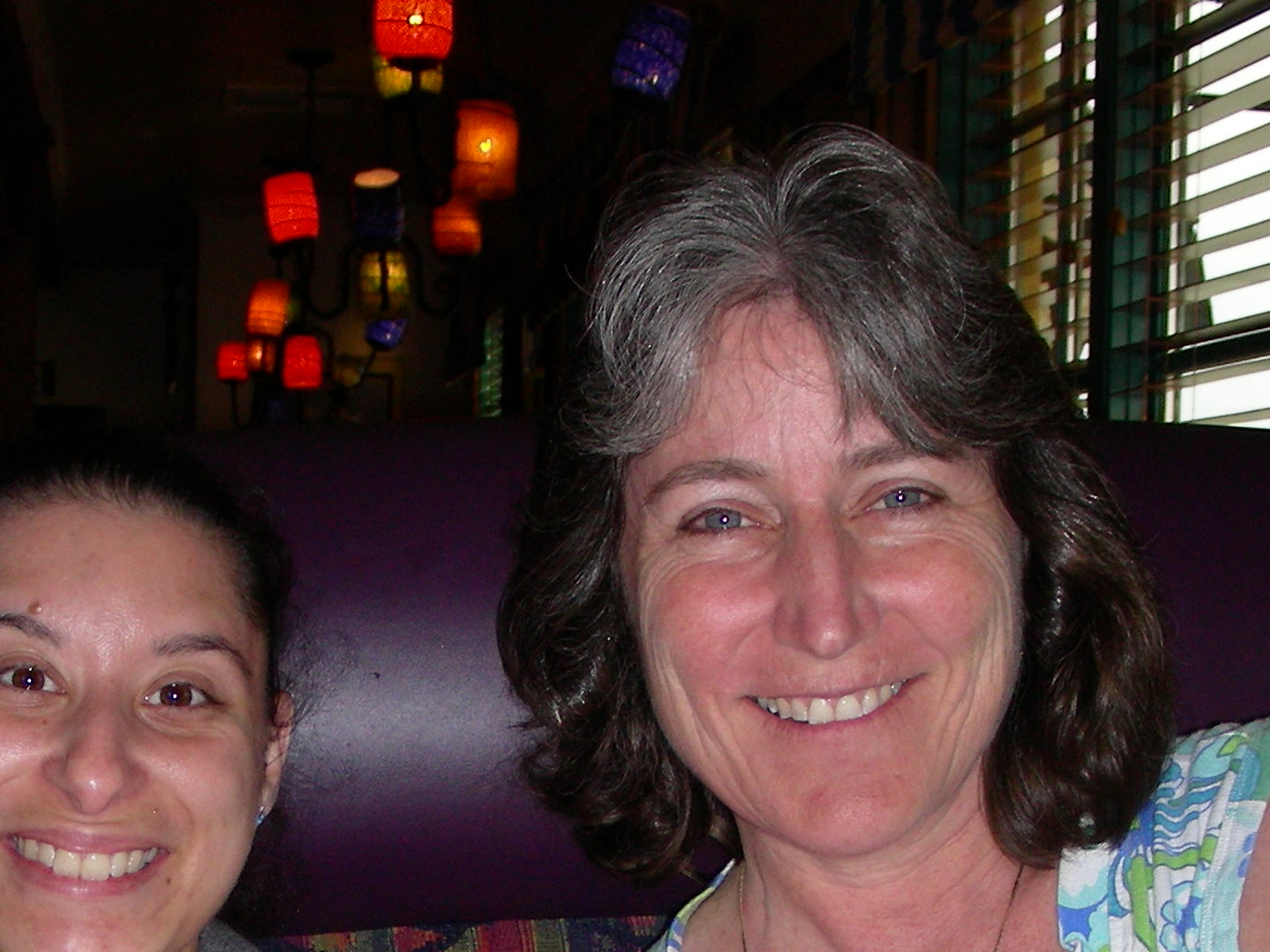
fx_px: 2825
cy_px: 929
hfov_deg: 25.3
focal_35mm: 77
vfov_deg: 18.7
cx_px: 552
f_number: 3.5
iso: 50
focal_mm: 6.3
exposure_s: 1/60.1
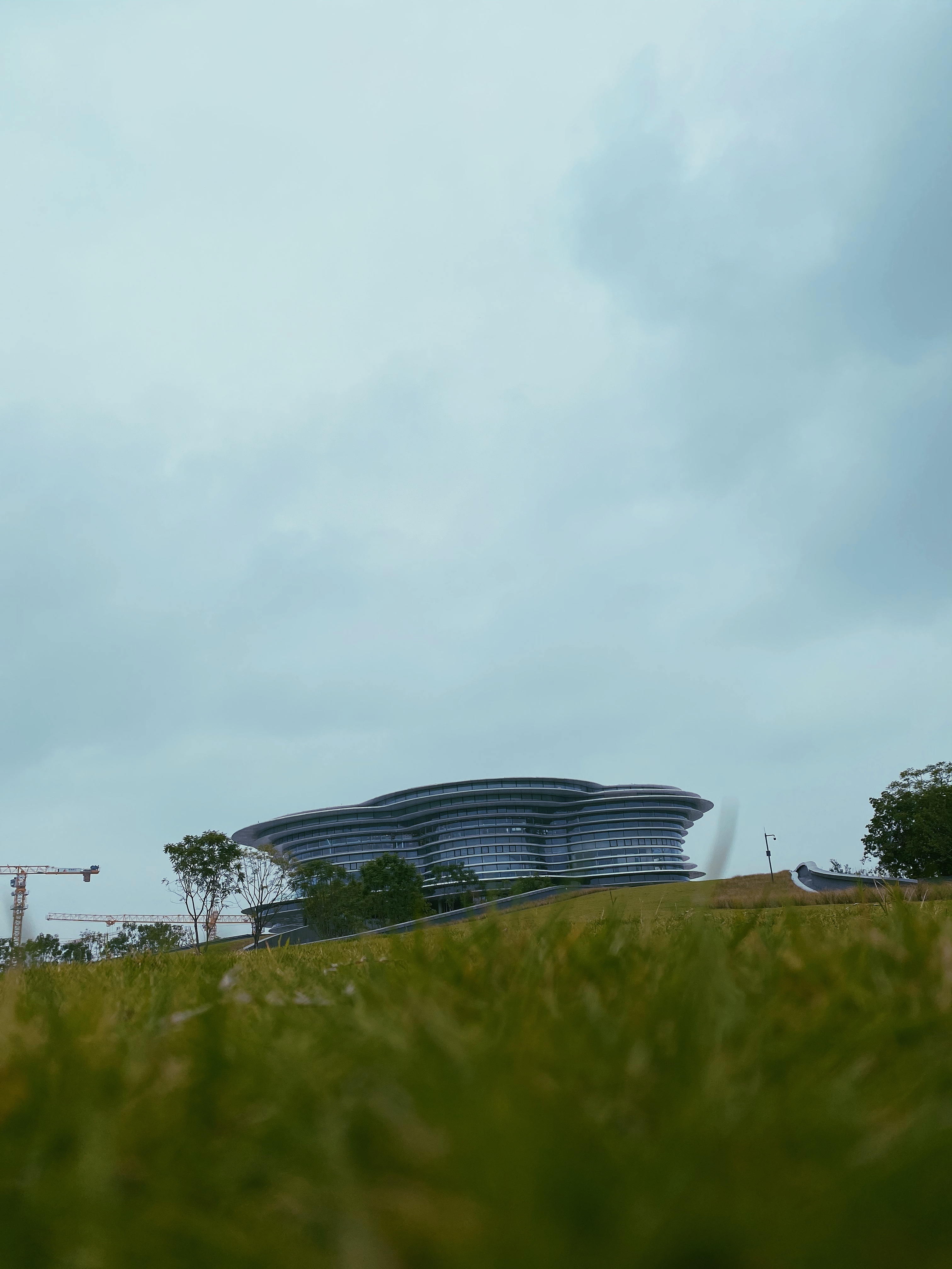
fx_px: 953
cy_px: 634
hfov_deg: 53.1
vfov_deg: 67.3
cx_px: 476
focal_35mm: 26
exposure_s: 1/3610
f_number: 1.8
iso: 32
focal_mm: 4.25
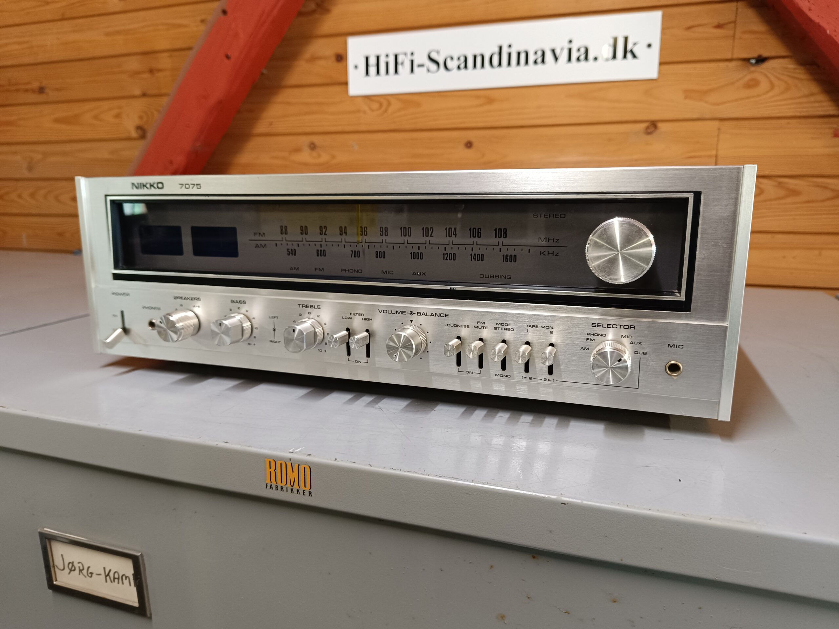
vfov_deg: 56.8
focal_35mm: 24
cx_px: 420
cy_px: 314
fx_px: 582
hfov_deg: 71.6
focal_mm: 5.59
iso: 551
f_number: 1.88
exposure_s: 1/33.3
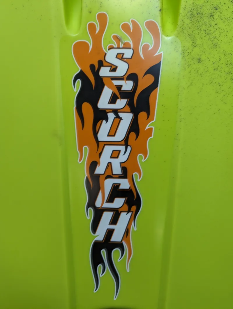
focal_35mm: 24
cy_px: 154
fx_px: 215
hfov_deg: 57.0
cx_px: 116
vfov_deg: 71.5
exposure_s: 1/50
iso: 67
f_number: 1.85
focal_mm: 6.81
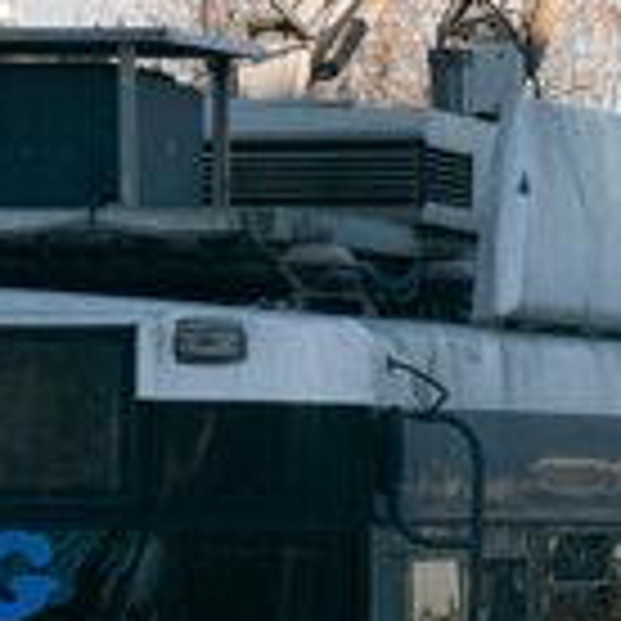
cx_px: 14
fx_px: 8991
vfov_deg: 4.0
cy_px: 351
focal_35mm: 443
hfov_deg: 4.0
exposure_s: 1/640
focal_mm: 40
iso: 100
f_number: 6.3
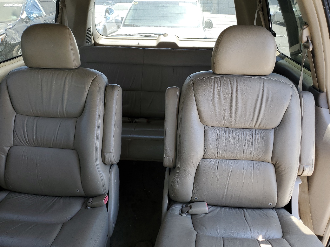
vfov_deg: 53.1
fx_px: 248
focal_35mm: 26
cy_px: 124
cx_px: 165
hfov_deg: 67.3
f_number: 1.5
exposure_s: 1/192
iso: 50
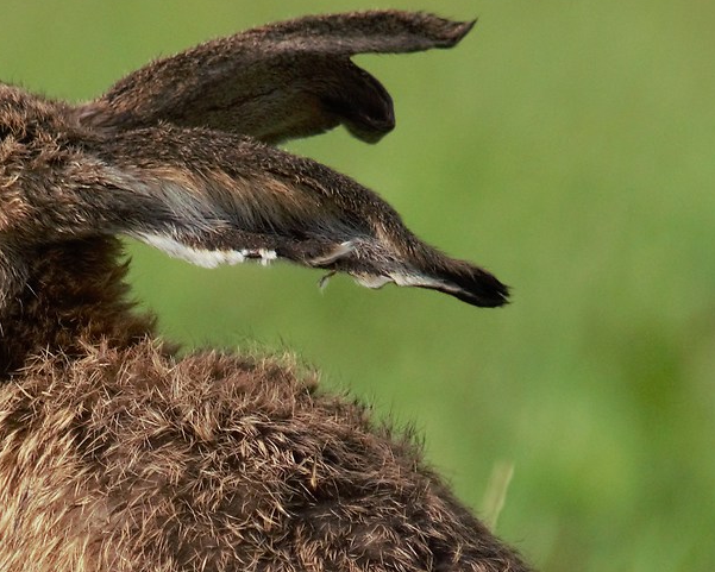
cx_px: 140
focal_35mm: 2811
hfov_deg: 0.7
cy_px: 516
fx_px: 59494
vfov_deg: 0.6
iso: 640
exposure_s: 1/1000
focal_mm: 500
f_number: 8
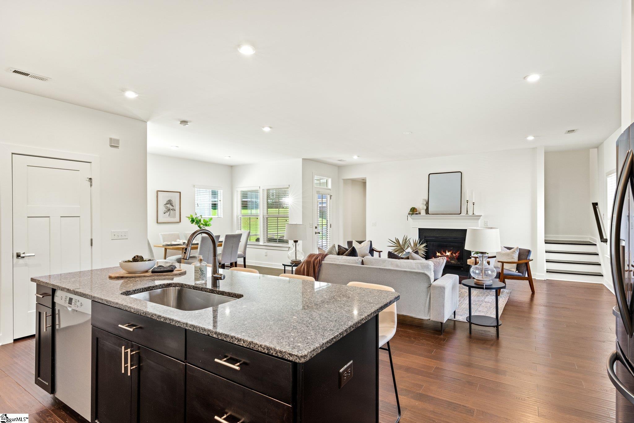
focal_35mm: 18
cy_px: 212
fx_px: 317
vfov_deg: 67.4
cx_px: 317
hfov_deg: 90.0
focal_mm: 18
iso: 250
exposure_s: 1/1.67
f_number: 8
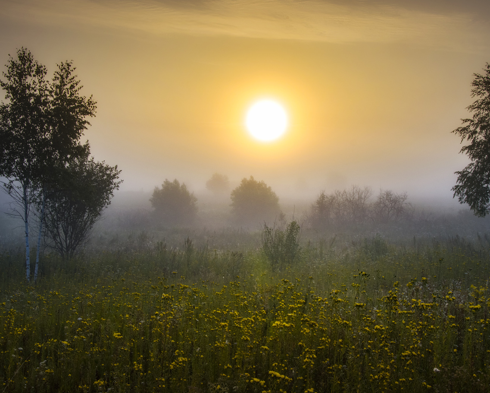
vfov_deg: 33.4
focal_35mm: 45
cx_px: 264
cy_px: 199
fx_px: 653
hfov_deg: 41.1
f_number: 11
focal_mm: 26
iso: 100
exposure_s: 1/160
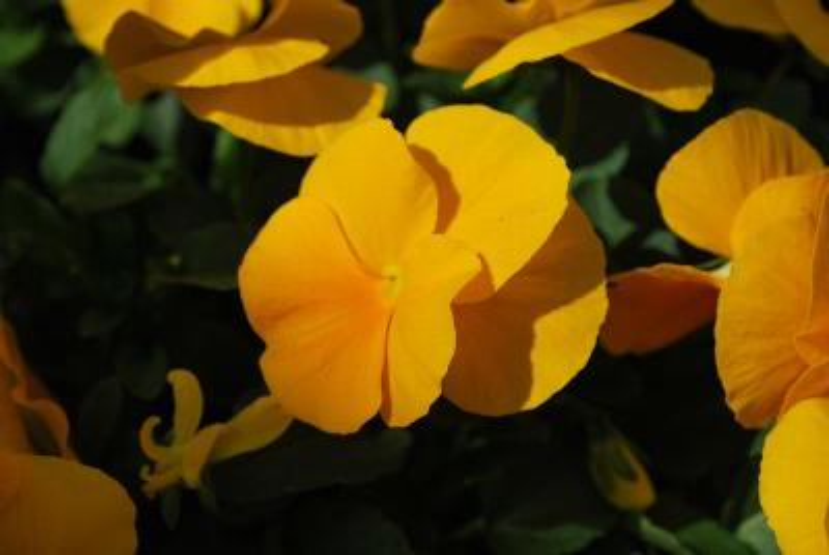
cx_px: 414
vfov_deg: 16.6
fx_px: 1903
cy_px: 278
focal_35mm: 82
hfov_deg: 24.6
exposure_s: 1/800
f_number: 8
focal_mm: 55
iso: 100
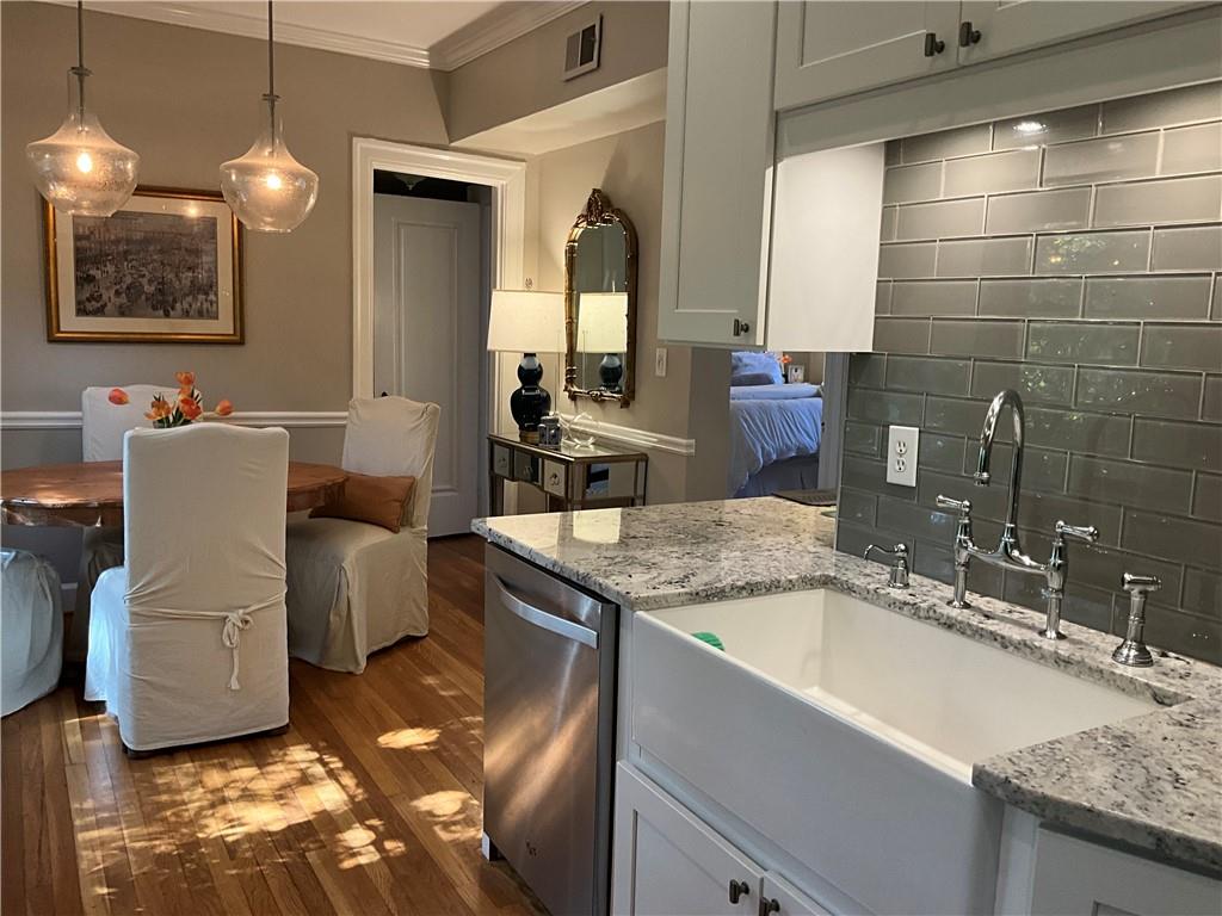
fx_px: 1024
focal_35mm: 29
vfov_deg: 48.2
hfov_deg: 61.7
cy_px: 458
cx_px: 611
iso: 100
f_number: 1.8
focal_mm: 3
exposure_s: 1/60
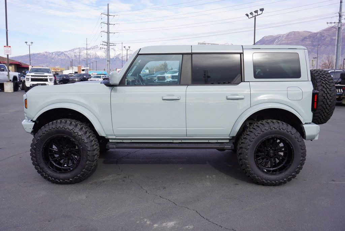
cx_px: 172
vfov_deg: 41.8
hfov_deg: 59.5
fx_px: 302
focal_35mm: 32
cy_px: 116
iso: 100
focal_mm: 21
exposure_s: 1/125
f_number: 8
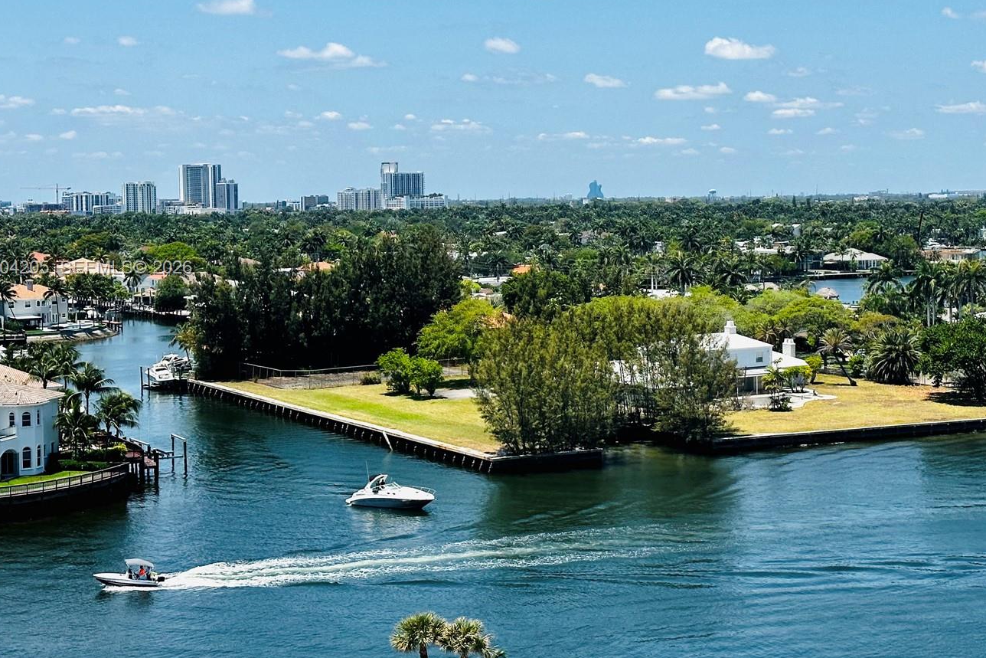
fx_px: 1698
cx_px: 566
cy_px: 269
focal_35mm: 62
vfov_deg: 21.9
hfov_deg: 32.3
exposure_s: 1/3876
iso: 64
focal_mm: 6.86
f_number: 1.78
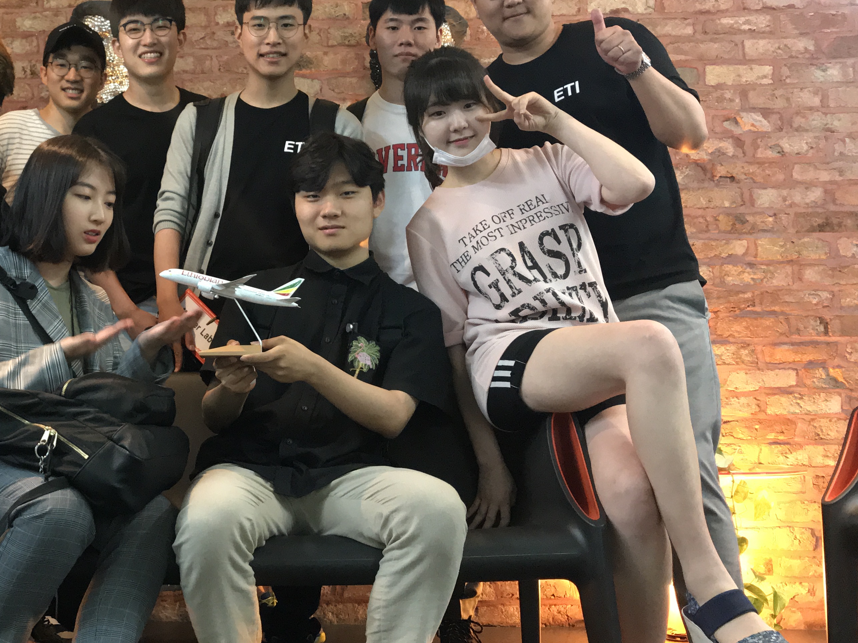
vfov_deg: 32.8
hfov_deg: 41.3
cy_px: 292
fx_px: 1090
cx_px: 187
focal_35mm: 44
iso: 200
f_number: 1.8
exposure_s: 1/15
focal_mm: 3.99
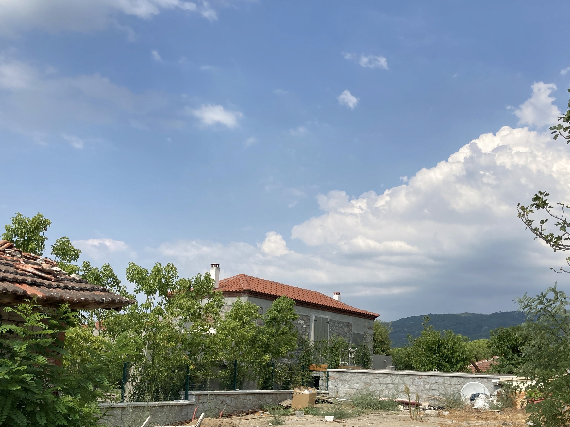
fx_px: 675
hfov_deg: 45.8
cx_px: 285
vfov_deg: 35.0
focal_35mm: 41
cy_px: 253
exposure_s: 1/2525
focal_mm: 3.99
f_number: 1.8
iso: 25
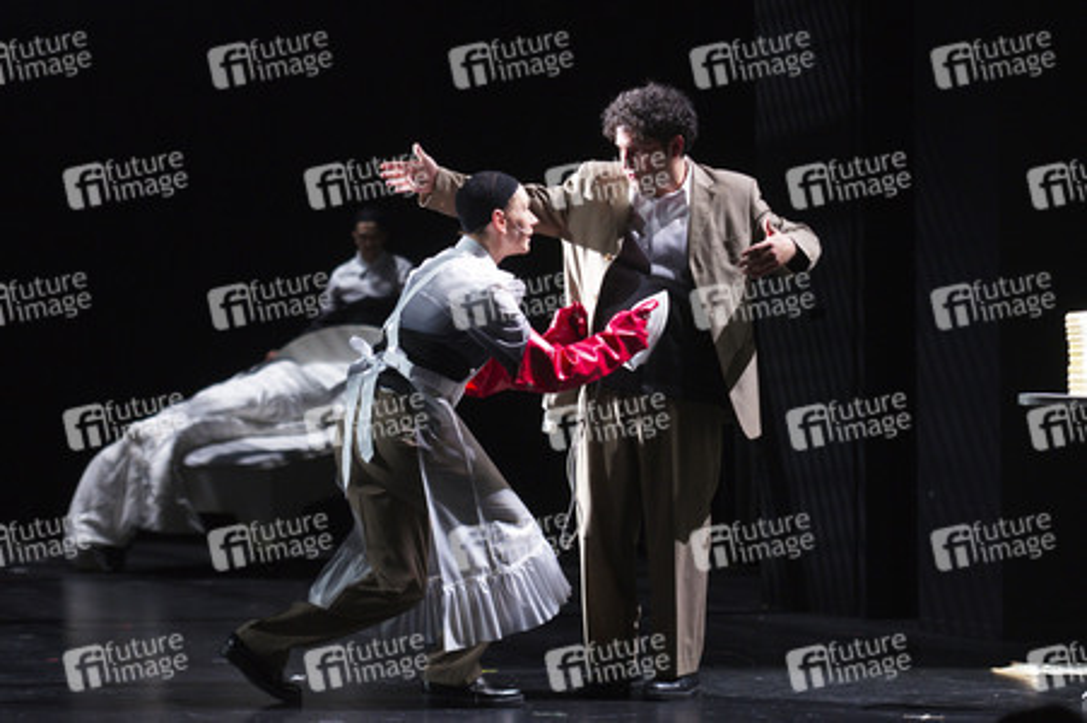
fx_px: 2474
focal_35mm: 82
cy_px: 362
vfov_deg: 16.6
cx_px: 544
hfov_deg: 24.8
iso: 1600
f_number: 2.8
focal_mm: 82
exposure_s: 1/125
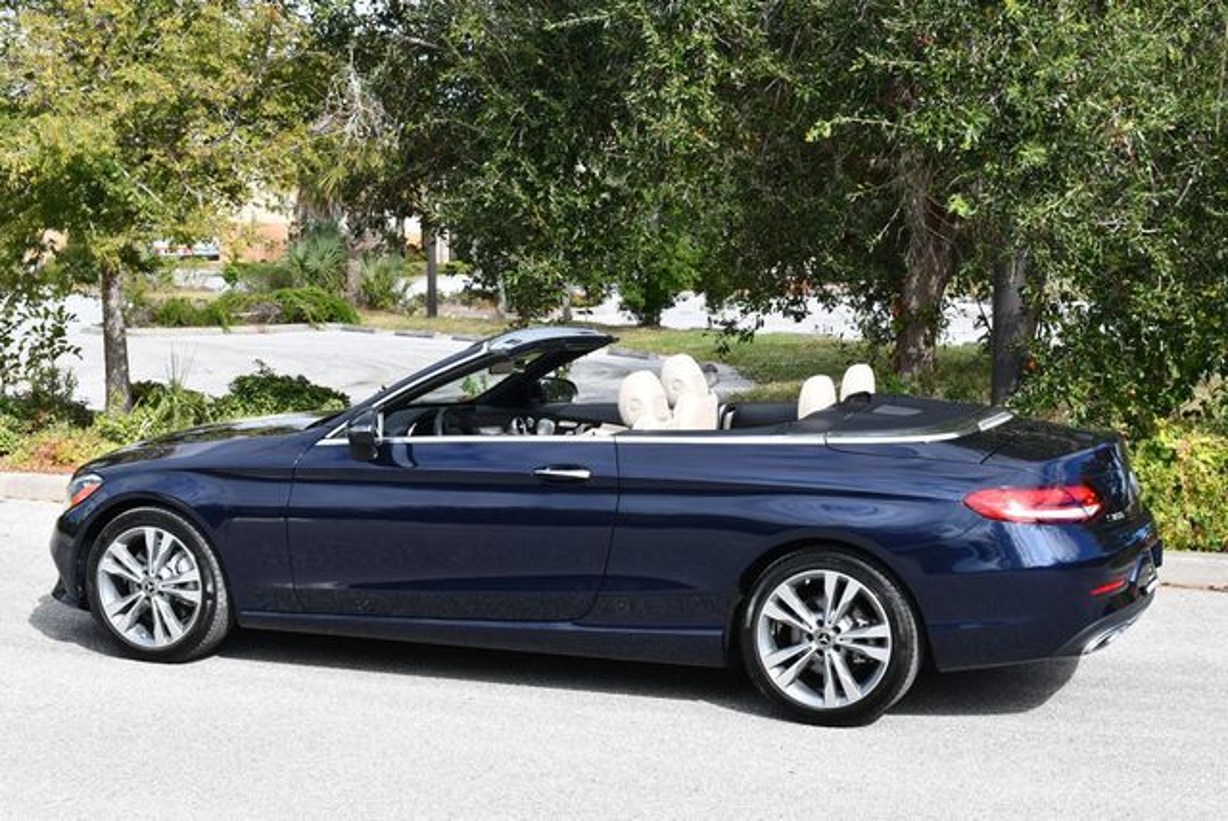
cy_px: 410
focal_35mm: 62
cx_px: 614
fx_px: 2117
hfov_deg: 32.4
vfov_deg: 22.0
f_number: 8
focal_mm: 31
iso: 140
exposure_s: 1/250
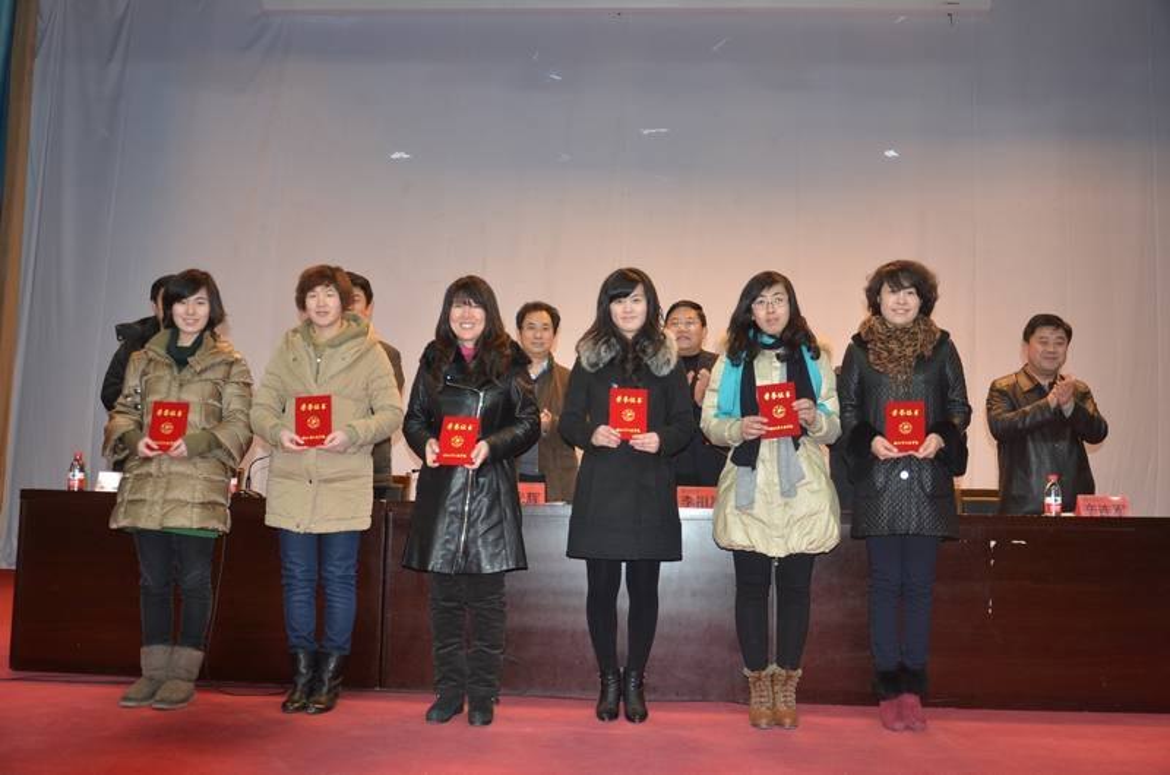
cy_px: 388
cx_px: 585
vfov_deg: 41.5
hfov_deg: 59.6
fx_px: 1022
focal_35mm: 32
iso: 500
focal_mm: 21
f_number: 4.5
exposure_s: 1/60
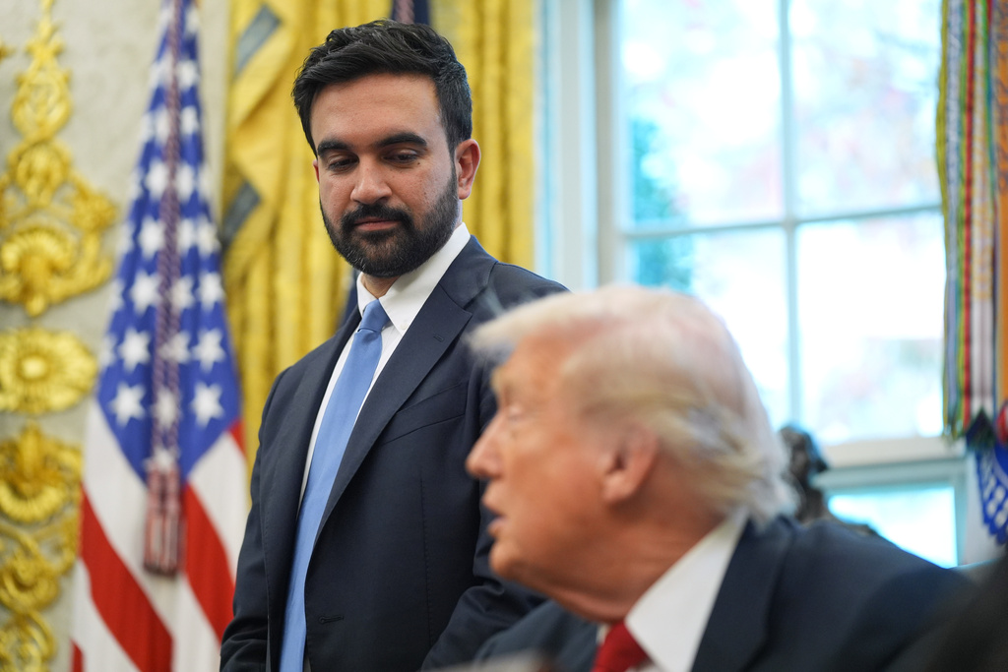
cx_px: 504
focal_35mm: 103
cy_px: 336
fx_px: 2884
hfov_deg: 19.8
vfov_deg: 13.3
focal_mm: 103
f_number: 2.8
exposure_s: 1/250
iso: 2000
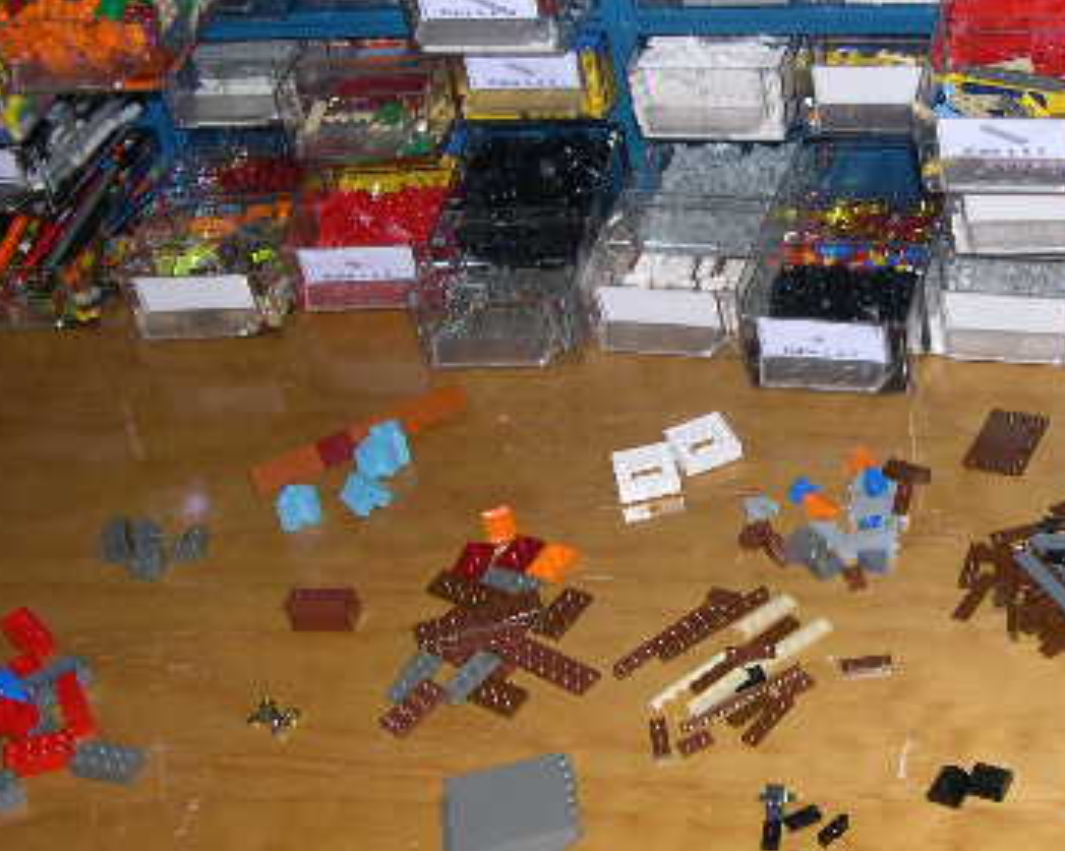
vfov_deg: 22.4
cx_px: 906
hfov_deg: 27.2
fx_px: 2143
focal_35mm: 68
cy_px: 339
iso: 100
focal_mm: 8
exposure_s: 1/60
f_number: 2.8
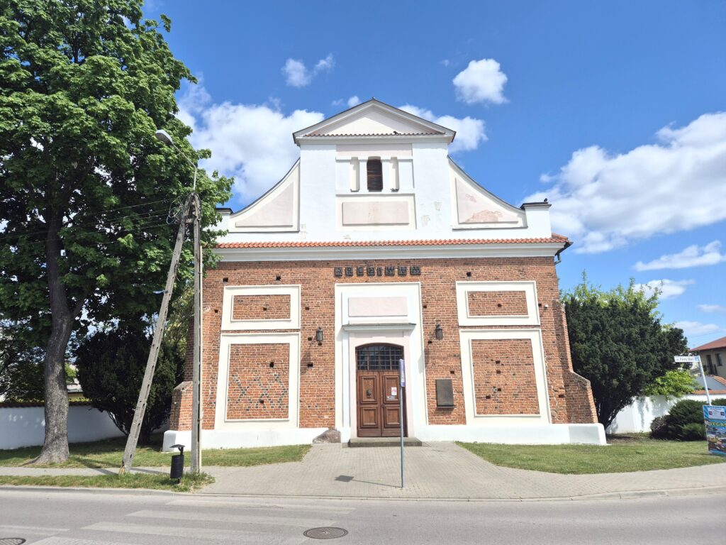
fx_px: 482
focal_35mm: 23
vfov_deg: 58.9
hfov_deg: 73.9
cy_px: 272
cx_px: 363
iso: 25
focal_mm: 5.4
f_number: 1.8
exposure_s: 1/2648
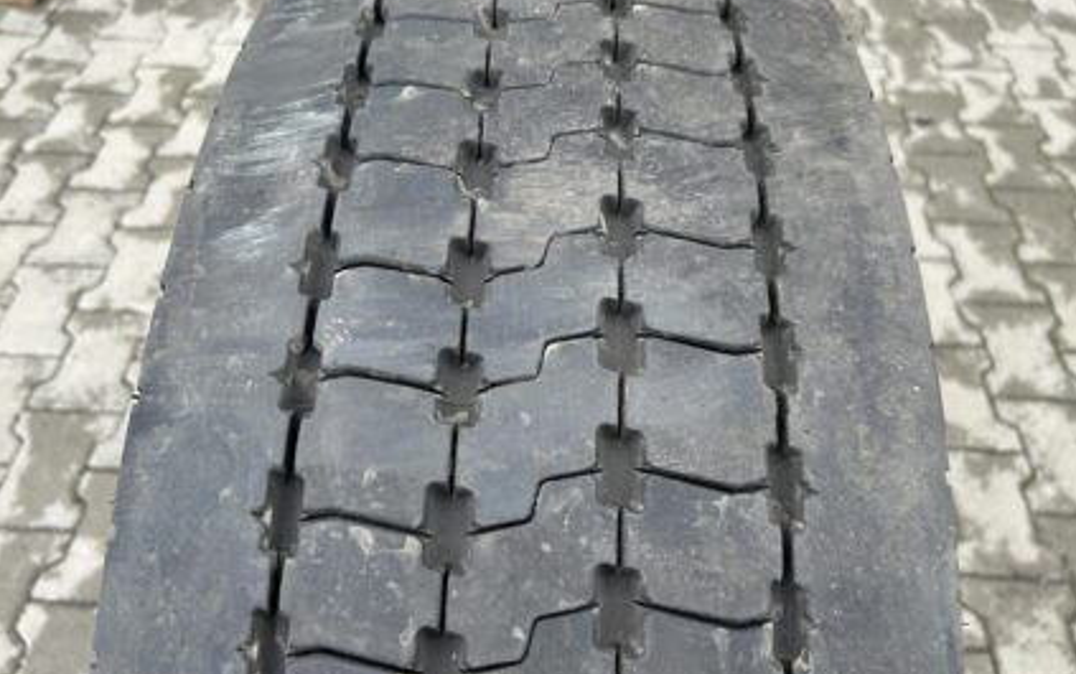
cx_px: 539
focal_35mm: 28
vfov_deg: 44.5
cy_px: 289
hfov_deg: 66.4
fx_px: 822
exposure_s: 1/290
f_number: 1.5
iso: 40
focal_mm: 5.7
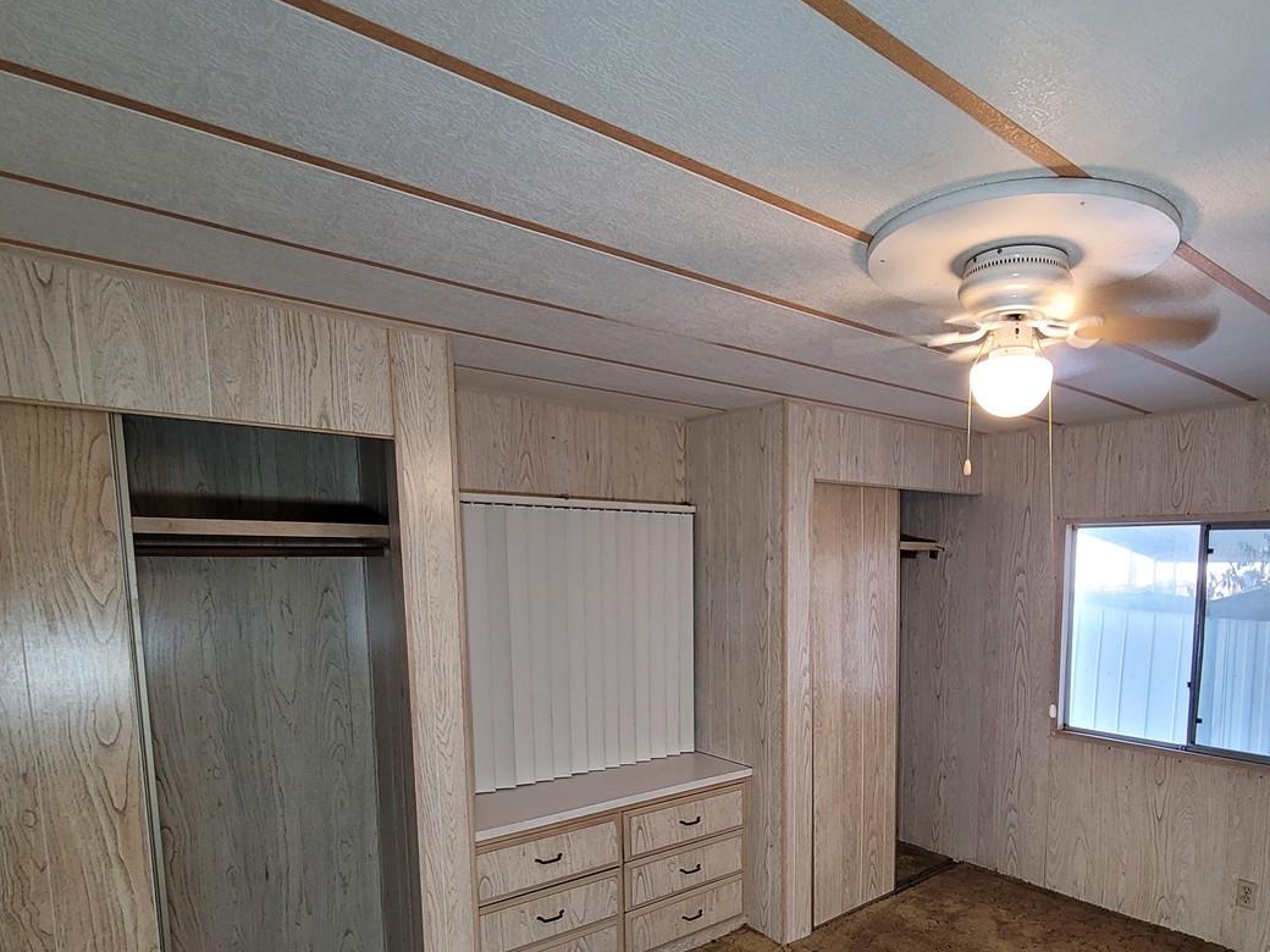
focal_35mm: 20
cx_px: 793
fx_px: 734
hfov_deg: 80.3
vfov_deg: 63.9
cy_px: 649
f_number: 2.2
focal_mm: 2.2
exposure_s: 1/60
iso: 160
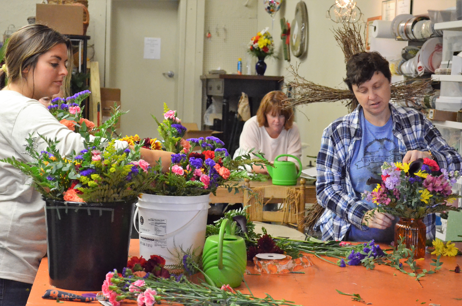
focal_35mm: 69
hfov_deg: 29.3
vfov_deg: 19.6
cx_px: 231
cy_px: 153
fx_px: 884
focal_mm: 46
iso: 5000
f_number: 5.3
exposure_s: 1/200
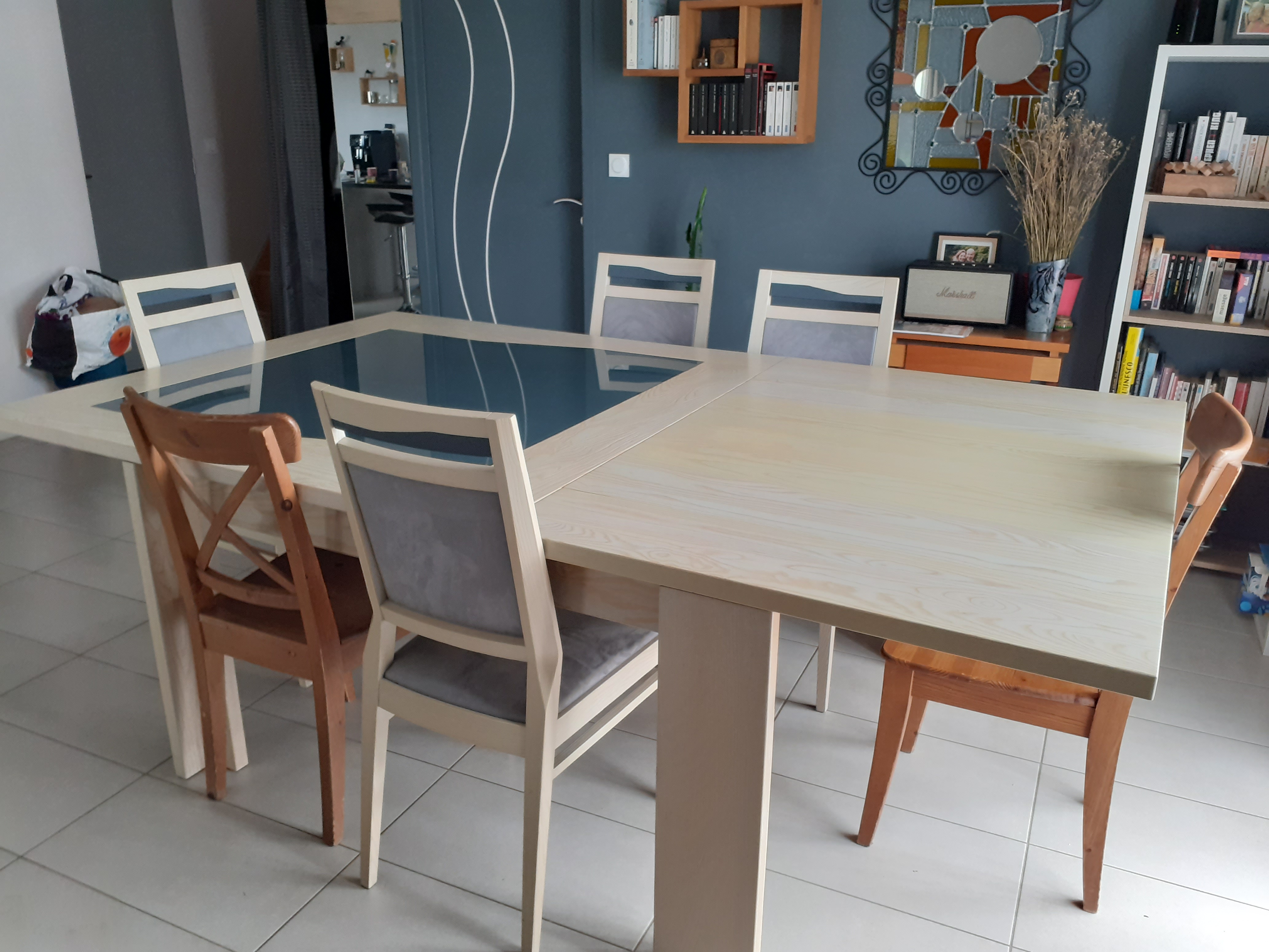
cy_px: 476
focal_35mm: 27
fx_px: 990
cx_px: 634
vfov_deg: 51.4
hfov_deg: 65.3
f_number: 1.9
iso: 125
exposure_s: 1/50
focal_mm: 3.6
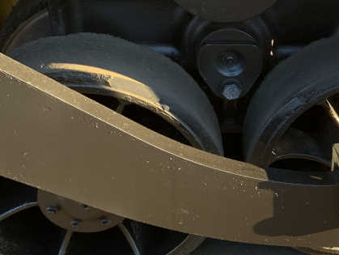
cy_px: 135
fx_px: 608
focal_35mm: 62
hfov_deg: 28.5
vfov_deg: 23.7
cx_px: 366
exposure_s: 1/121
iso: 40
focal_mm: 4.25
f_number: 1.8
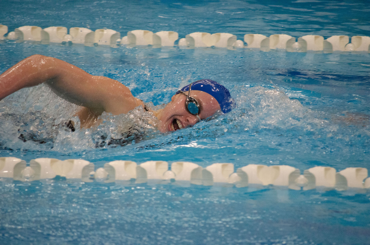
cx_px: 185
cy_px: 122
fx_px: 3077
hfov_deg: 6.9
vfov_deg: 4.6
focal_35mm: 300
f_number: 5.6
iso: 3200
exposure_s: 1/400
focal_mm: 200
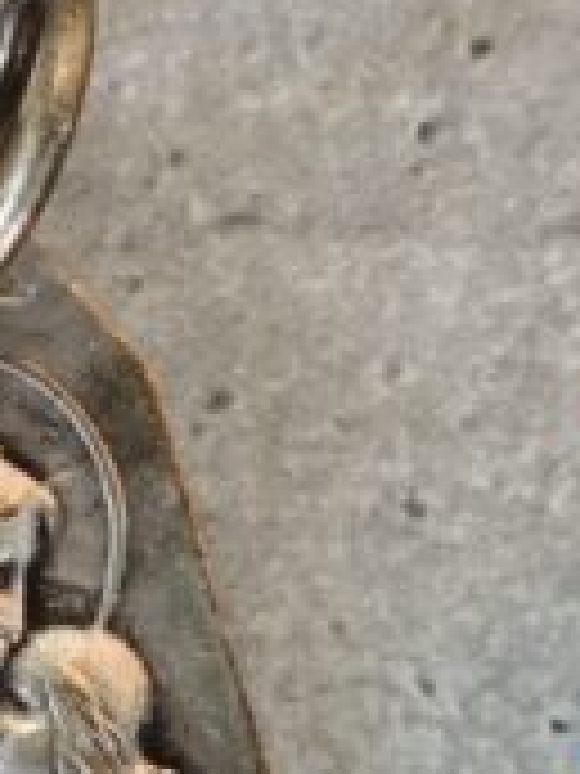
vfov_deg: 9.1
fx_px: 4826
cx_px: -4
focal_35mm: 216
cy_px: 626
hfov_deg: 6.9
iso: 400
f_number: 1.65
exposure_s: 1/25
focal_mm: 6.19
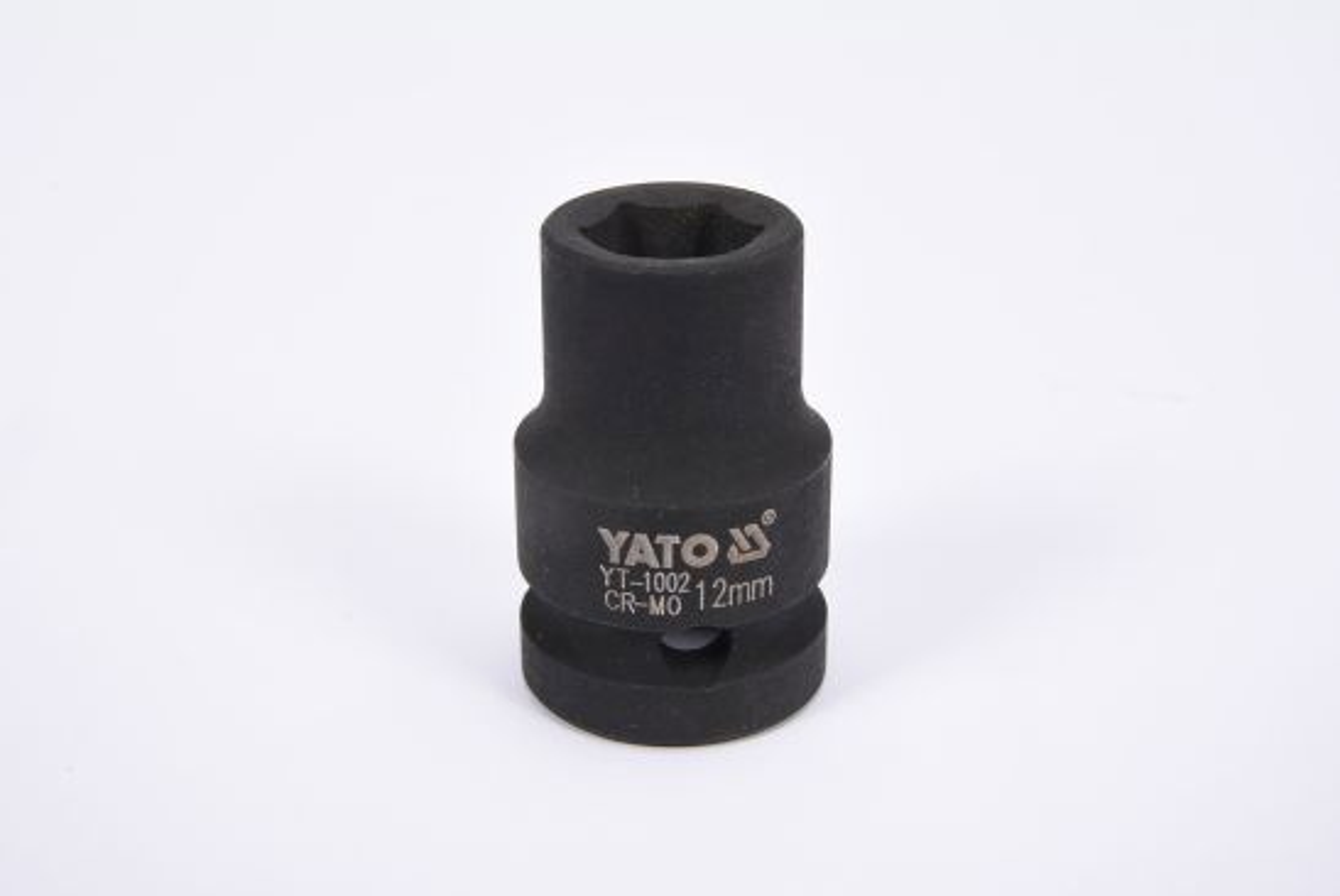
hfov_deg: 27.0
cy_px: 448
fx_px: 2795
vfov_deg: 18.2
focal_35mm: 75
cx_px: 670
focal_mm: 50
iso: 250
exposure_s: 1/125
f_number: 16
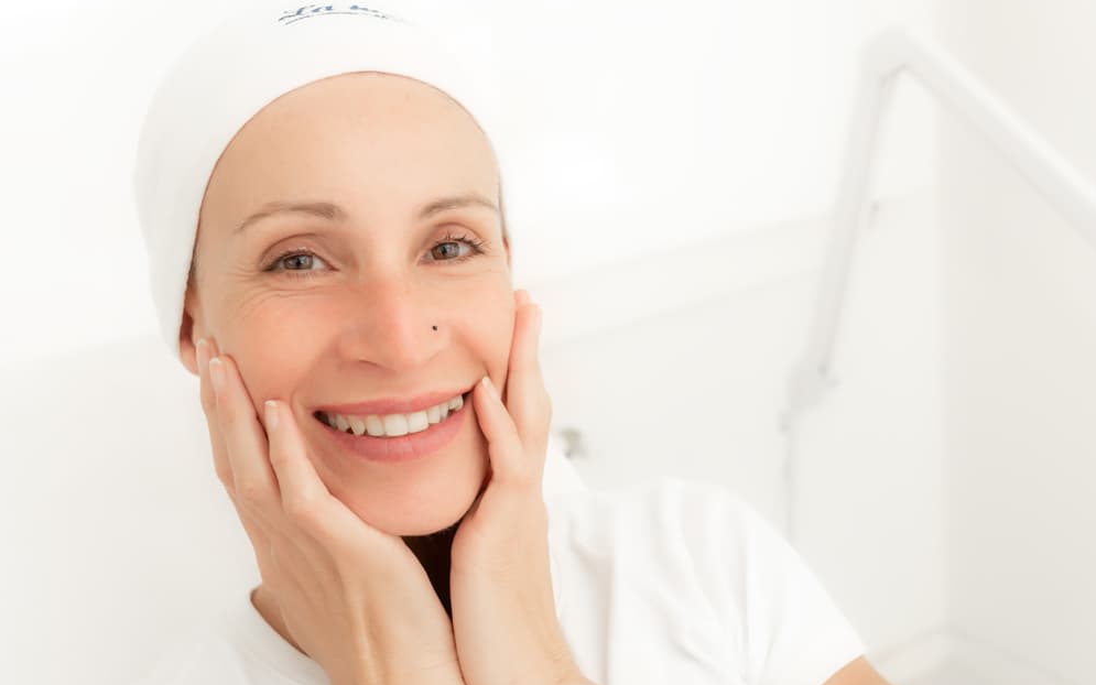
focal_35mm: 41
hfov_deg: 48.2
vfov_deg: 31.2
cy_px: 324
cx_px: 549
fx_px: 1225
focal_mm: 40
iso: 640
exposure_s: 1/60
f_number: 6.3
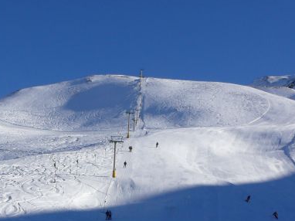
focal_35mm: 88
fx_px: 749
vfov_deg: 16.5
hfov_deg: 21.9
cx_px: 43
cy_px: 215
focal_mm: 8.9
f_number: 8
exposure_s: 1/500
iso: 100
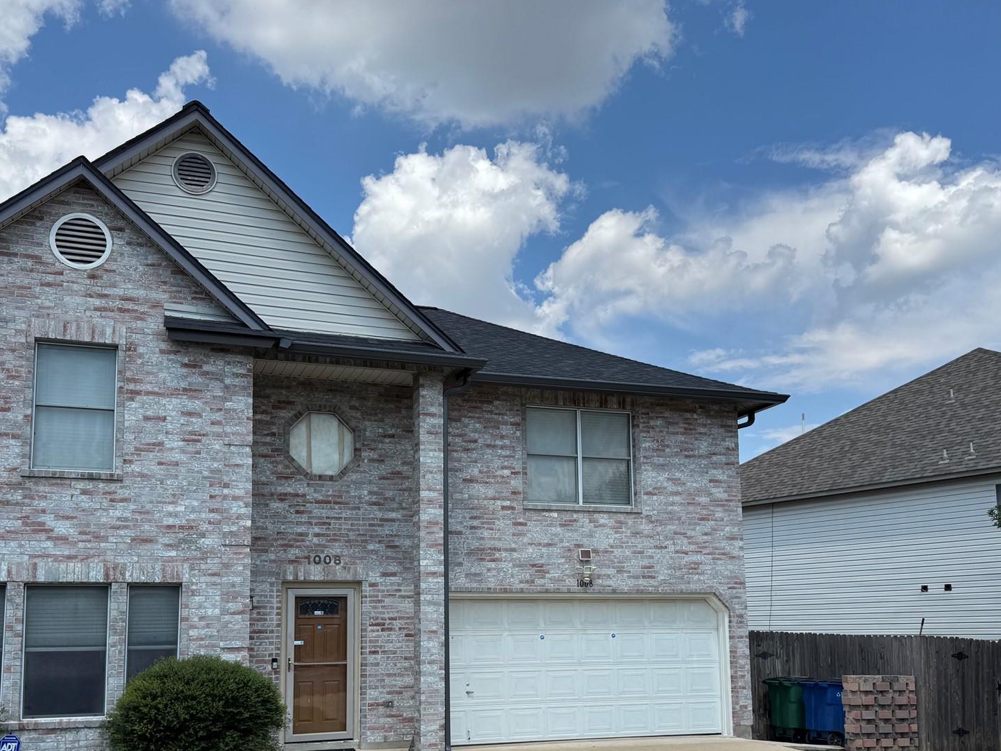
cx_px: 467
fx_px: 983
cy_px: 508
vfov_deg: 41.2
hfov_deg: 53.9
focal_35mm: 34
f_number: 1.78
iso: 80
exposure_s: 1/5814
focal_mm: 6.76
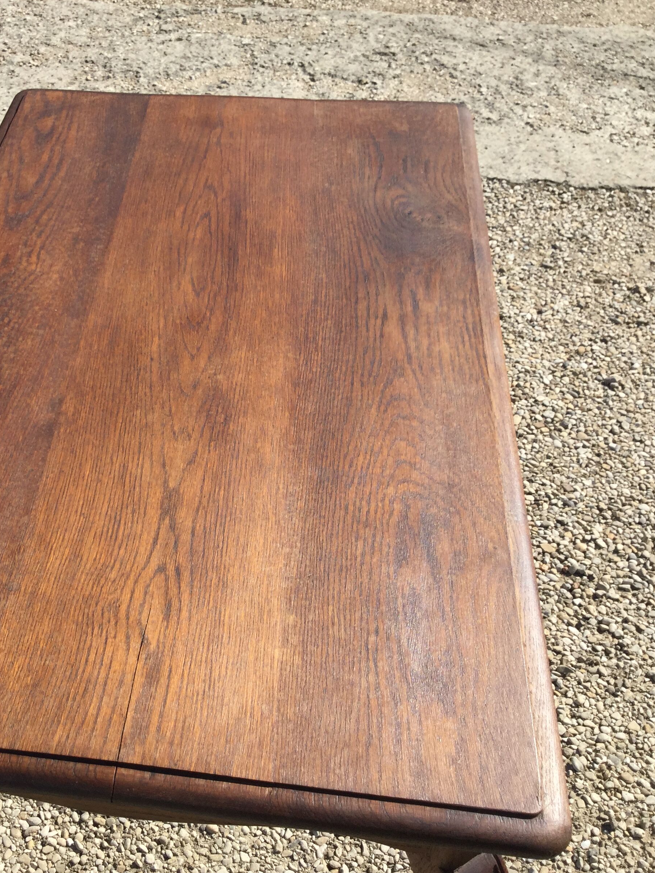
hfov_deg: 33.6
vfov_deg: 44.8
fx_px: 1060
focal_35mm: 42
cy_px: 436
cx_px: 159
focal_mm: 3.3
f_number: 2.4
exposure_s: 1/1116
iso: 25
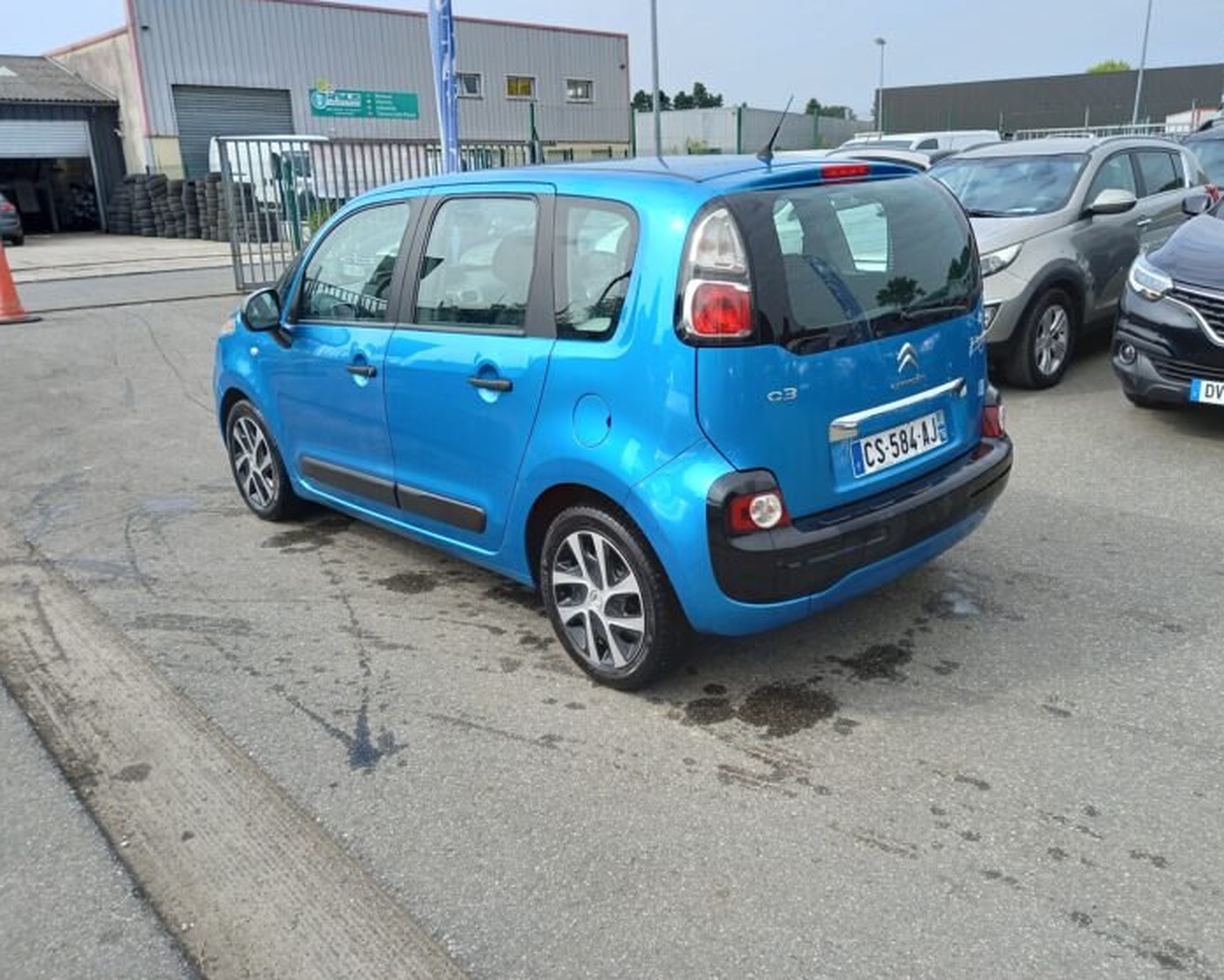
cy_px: 457
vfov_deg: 51.5
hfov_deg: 62.1
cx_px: 657
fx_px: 1015
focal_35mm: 28
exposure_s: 1/413
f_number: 2
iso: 25
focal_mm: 4.6
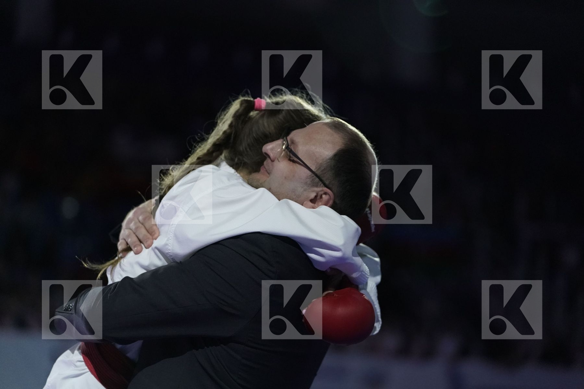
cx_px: 292
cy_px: 194
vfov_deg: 11.0
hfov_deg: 16.4
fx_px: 2028
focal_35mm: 125
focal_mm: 125
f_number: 2.8
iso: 6400
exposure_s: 1/1000
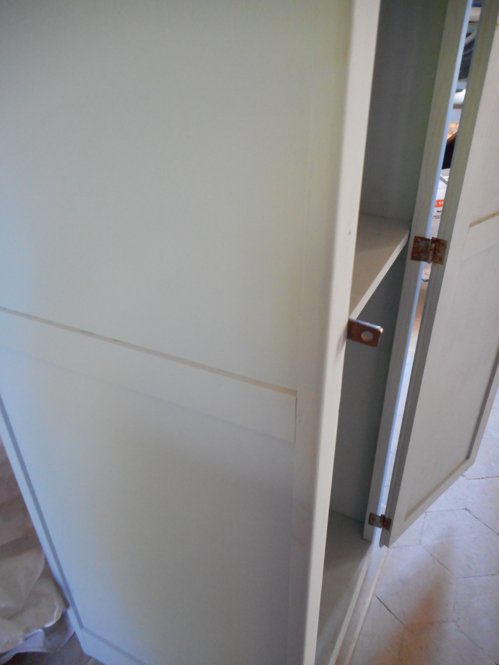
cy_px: 332
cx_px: 250
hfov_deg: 54.9
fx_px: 481
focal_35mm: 25
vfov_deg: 69.4
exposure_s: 1/10
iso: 400
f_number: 3.7
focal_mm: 4.5
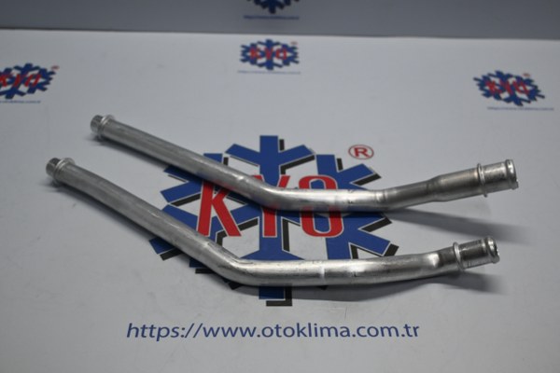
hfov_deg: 51.3
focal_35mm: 38
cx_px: 280
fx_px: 583
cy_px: 186
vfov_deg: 35.5
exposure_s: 1/125
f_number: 4.2
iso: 400
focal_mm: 25
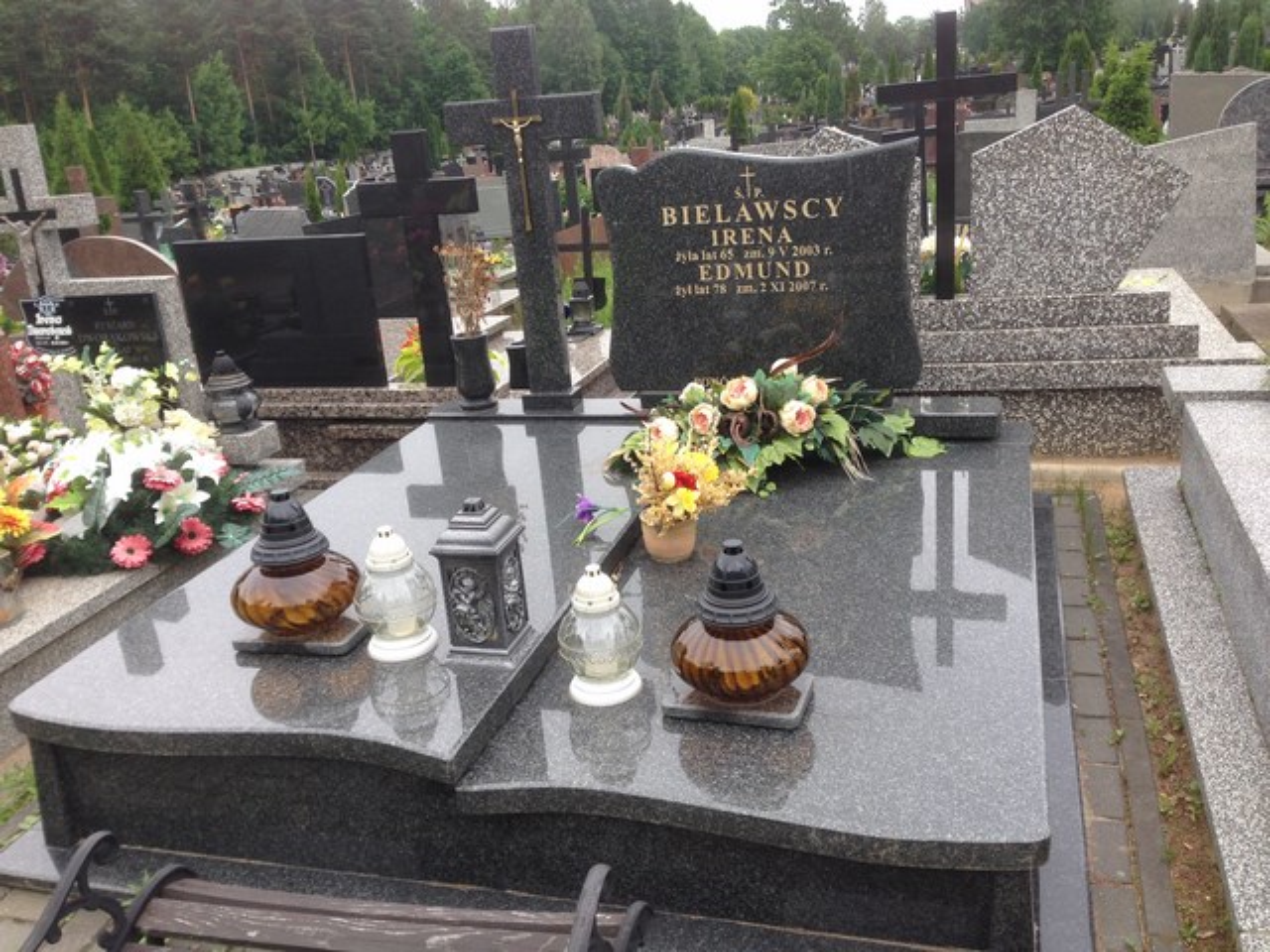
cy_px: 476
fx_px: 1211
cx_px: 635
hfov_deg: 55.4
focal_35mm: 33
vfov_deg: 42.9
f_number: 2.4
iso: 50
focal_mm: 4.12
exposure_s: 1/488
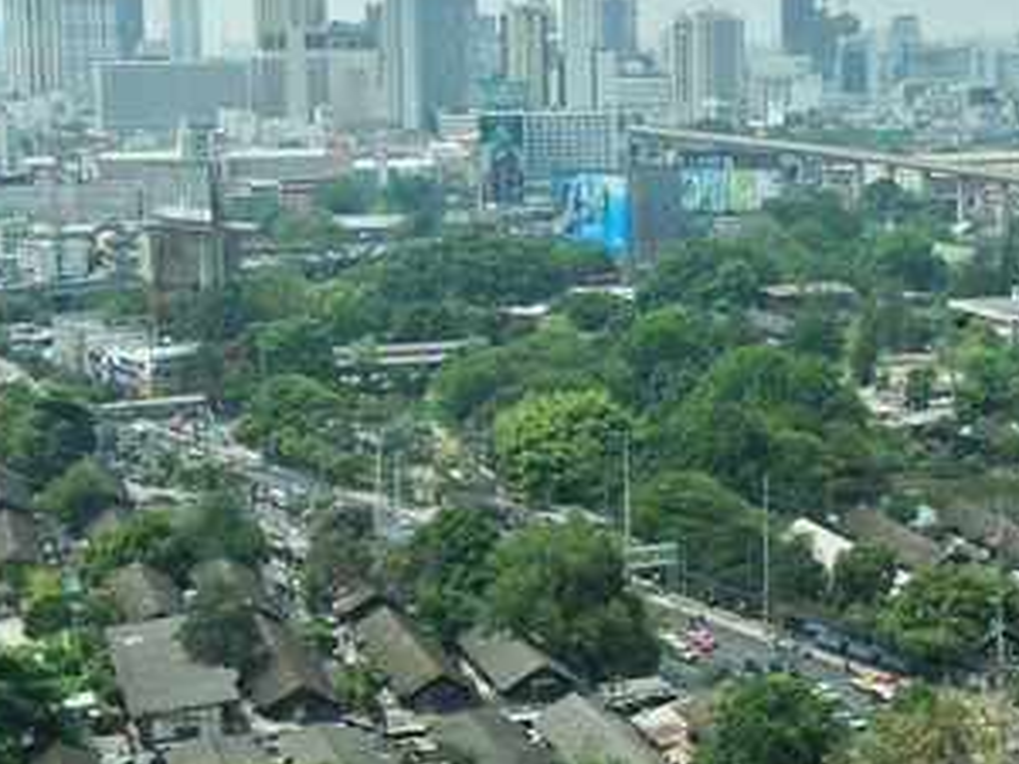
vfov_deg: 16.8
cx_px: 605
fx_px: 2590
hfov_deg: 22.2
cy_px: 333
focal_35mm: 88
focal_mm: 4.12
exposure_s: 1/1261
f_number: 2.4
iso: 50
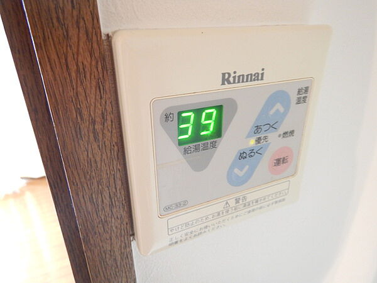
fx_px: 261
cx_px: 188
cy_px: 142
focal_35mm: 24
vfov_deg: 56.8
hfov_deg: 71.6
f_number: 2.8
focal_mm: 4.3
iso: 500
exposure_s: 1/8
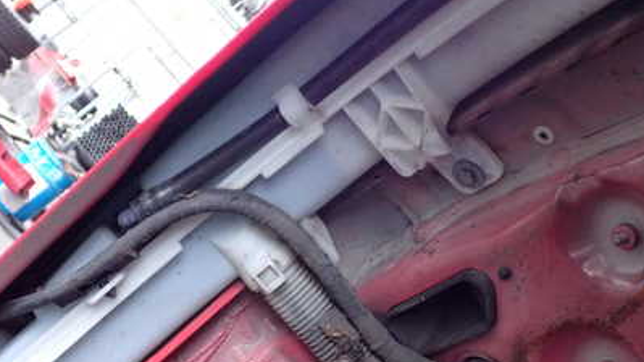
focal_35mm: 59
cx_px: 394
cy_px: 113
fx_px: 1007
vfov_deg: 20.3
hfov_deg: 35.3
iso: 800
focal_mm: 6.37
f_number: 2.5
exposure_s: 1/125
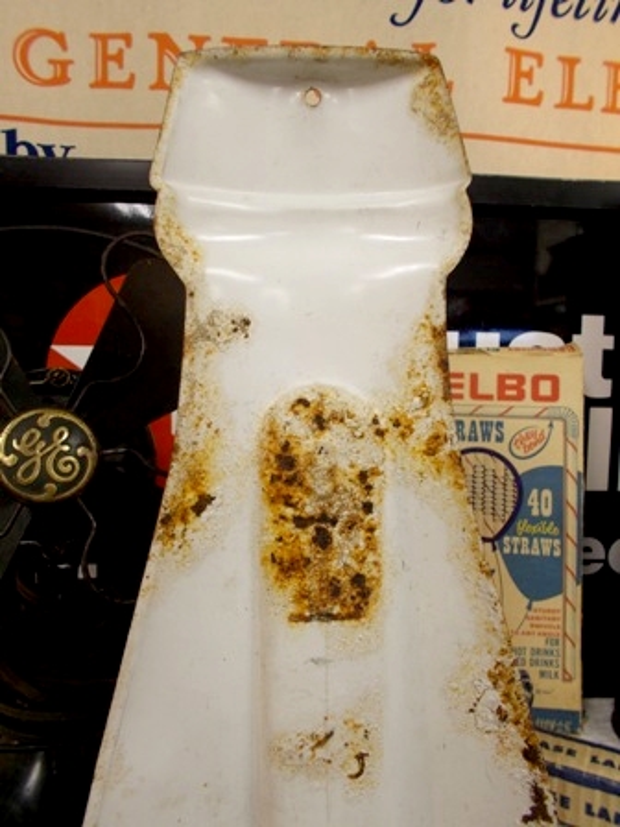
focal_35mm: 30
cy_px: 414
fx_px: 716
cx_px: 310
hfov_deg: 46.8
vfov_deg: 60.0
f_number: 3.4
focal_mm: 5.3
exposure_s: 1/25
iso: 125
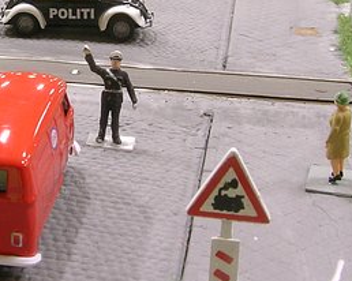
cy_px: 12
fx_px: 979
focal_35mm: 94
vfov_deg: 16.1
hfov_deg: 20.1
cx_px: 55
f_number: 7.3
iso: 50
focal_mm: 6.5
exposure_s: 2.34
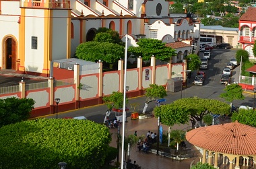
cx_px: 162
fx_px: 454
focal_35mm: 64
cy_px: 46
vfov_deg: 21.0
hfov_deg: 31.3
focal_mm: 18
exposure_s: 1/250
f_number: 8
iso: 100
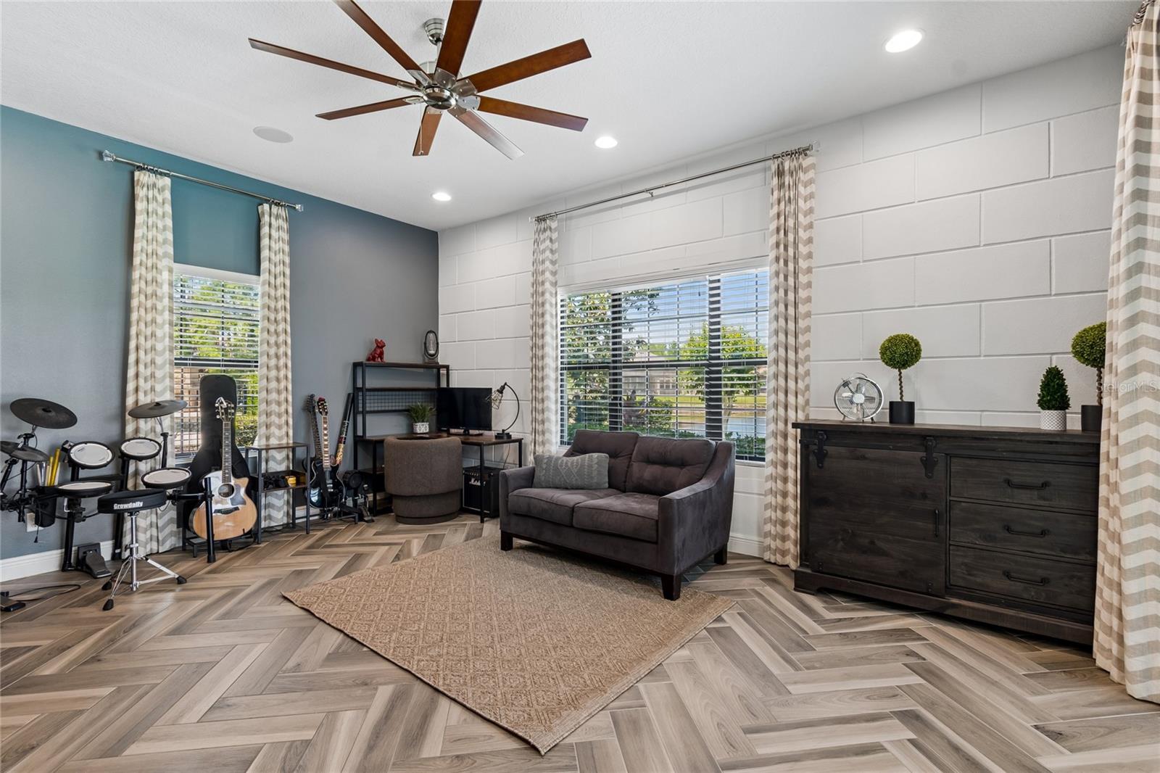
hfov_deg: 100.4
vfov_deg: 77.3
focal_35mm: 15
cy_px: 386
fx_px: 483
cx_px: 580
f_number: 7.1
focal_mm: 10
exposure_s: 1/2.5
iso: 100
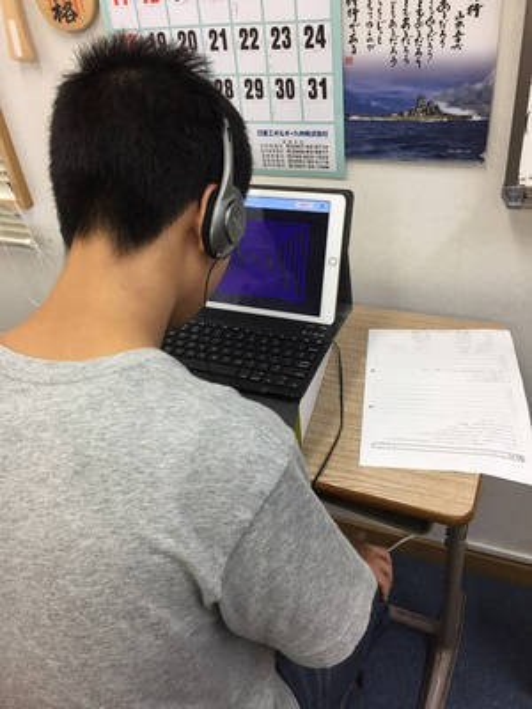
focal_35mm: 29
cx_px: 266
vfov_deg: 61.7
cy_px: 354
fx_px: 594
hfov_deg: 48.2
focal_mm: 4.15
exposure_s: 1/30
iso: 40
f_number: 2.2
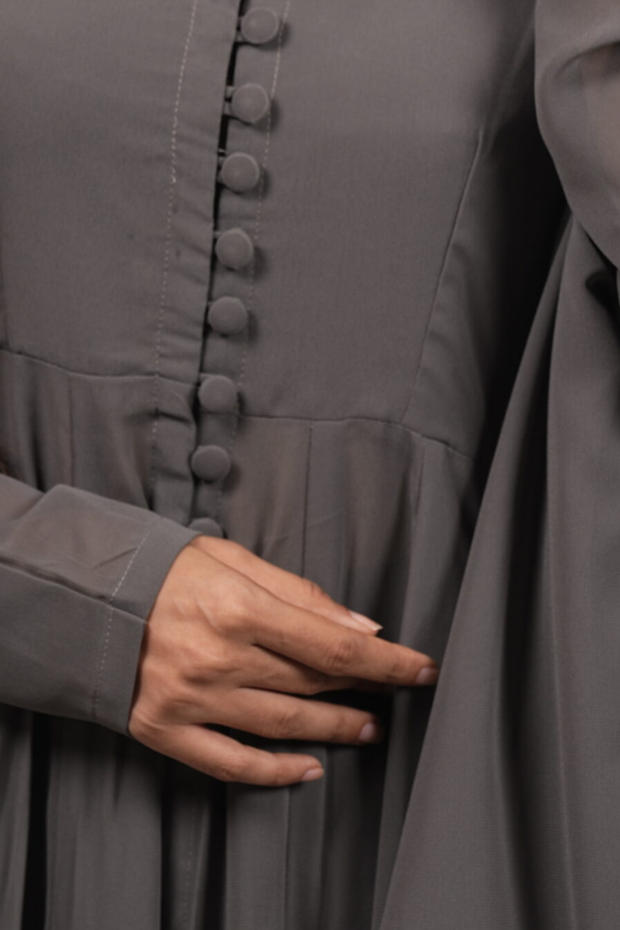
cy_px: 298
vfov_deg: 5.6
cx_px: 170
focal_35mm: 368
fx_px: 9506
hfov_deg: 3.7
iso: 125
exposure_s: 1/125
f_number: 6.3
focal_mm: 194
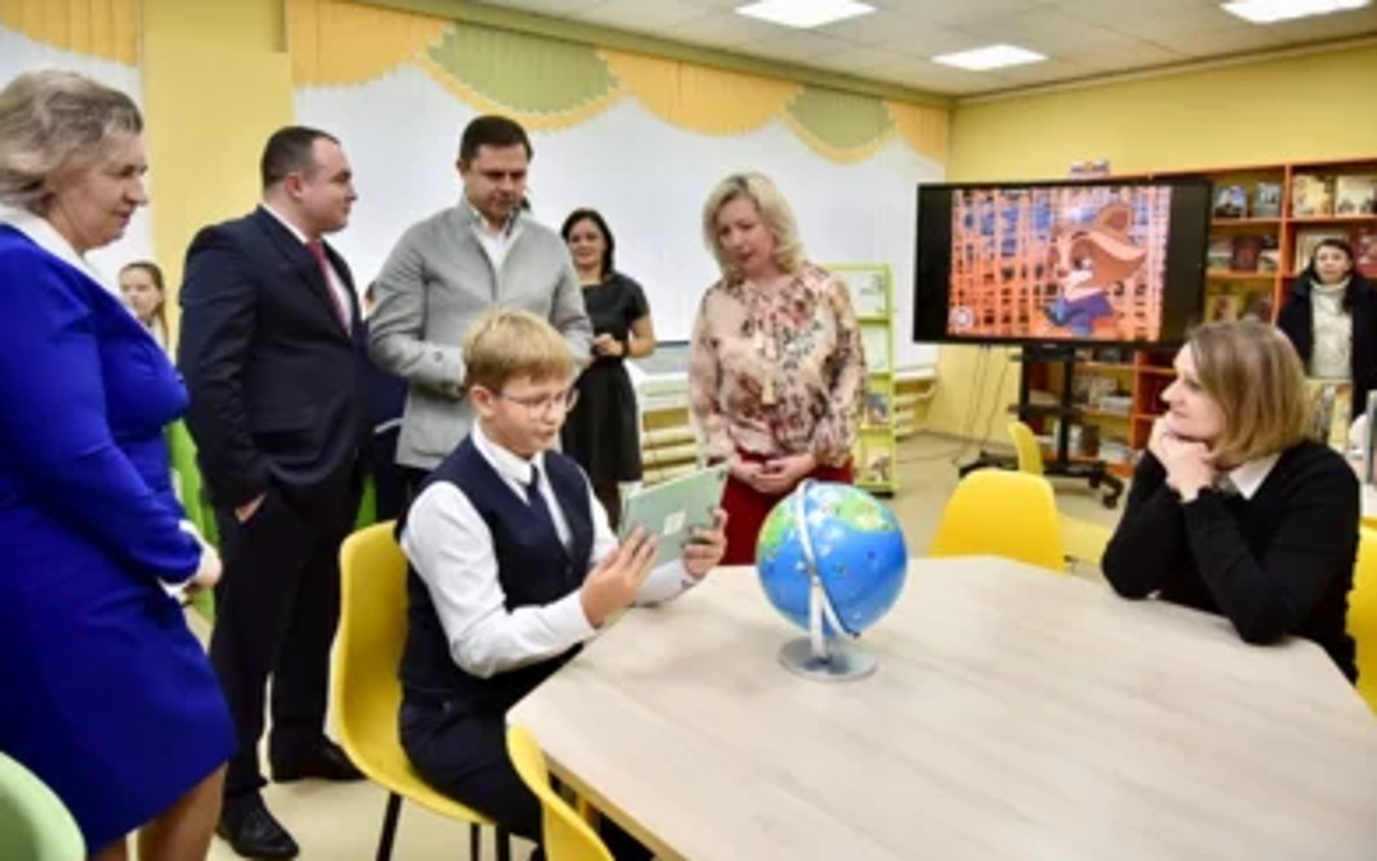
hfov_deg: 72.5
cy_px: 409
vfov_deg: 49.3
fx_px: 938
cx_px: 692
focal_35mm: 25
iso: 800
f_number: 5.6
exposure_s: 1/160
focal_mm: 24
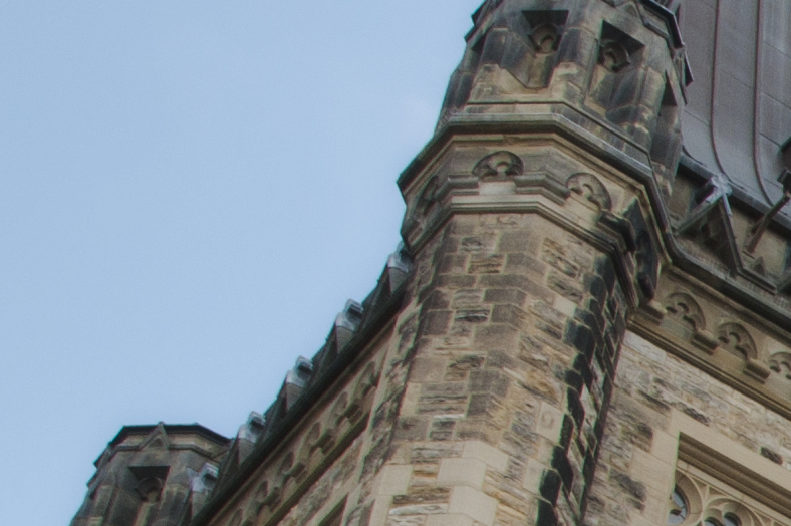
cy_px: 1069
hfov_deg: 12.2
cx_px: 1808
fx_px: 3045
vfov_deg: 9.2
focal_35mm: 139
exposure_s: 1/200
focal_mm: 17
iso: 250
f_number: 13
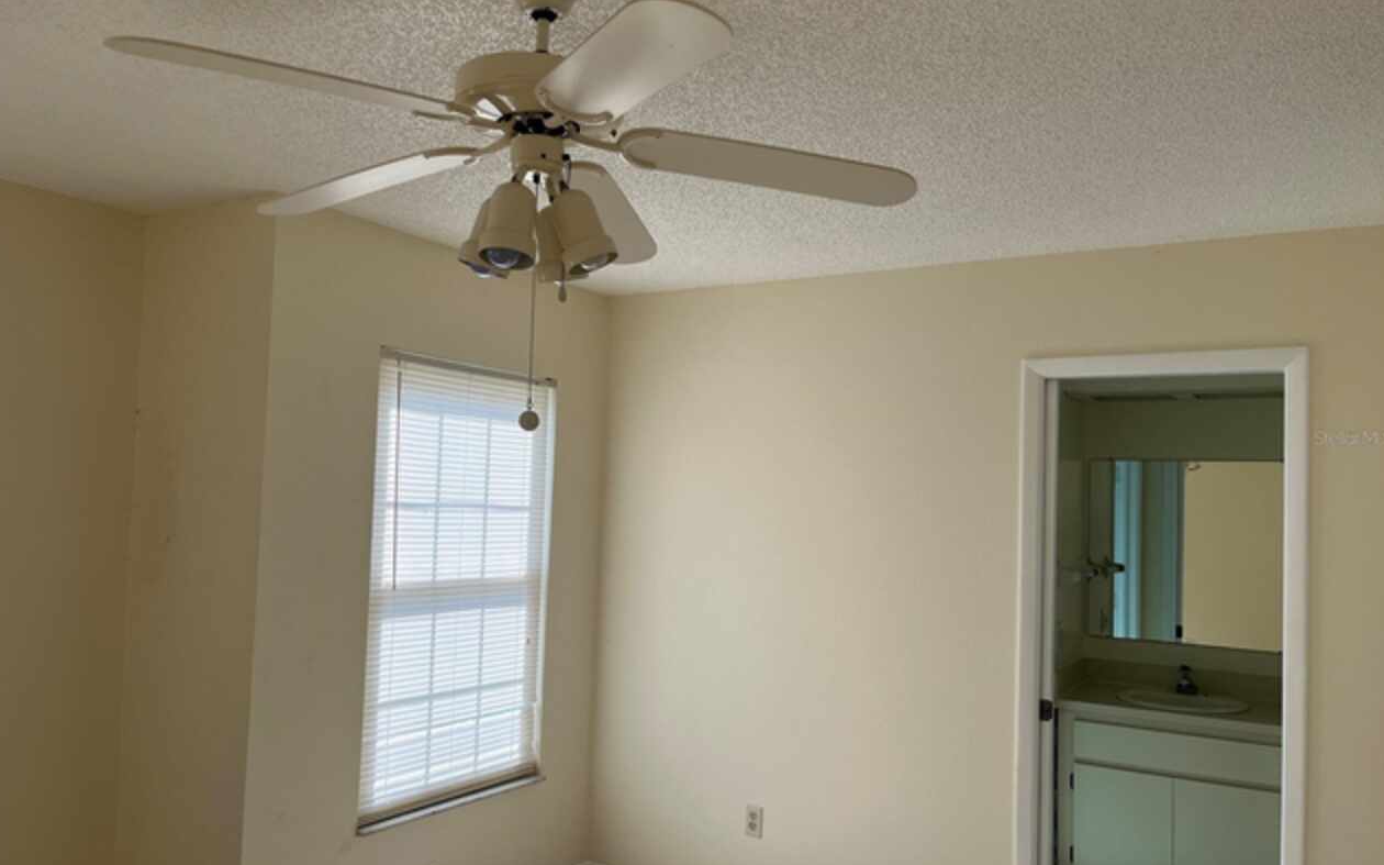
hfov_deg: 66.5
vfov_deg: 44.5
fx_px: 1056
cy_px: 437
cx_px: 694
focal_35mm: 28
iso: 50
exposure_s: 1/608
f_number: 1.6
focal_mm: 5.1
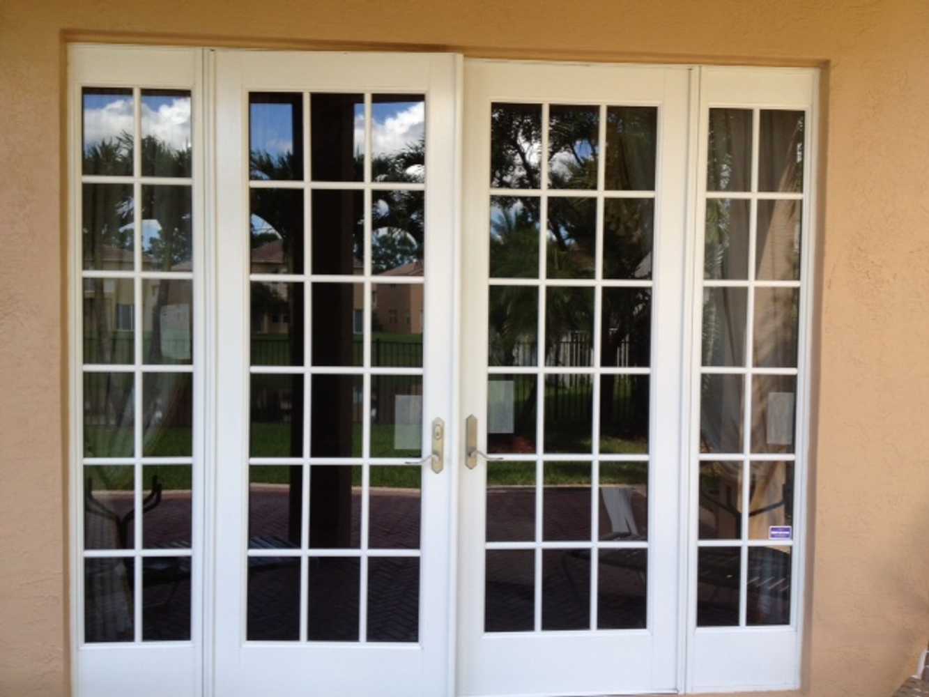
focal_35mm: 35
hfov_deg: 52.6
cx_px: 464
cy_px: 348
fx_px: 939
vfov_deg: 40.7
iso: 50
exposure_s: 1/156
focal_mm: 4.28
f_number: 2.4
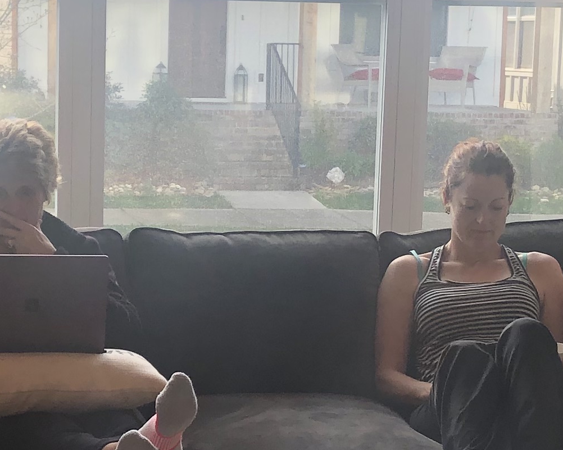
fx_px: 1832
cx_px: 196
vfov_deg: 14.0
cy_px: 304
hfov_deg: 17.4
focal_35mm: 110
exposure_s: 1/120
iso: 32
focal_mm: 3.99
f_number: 1.8
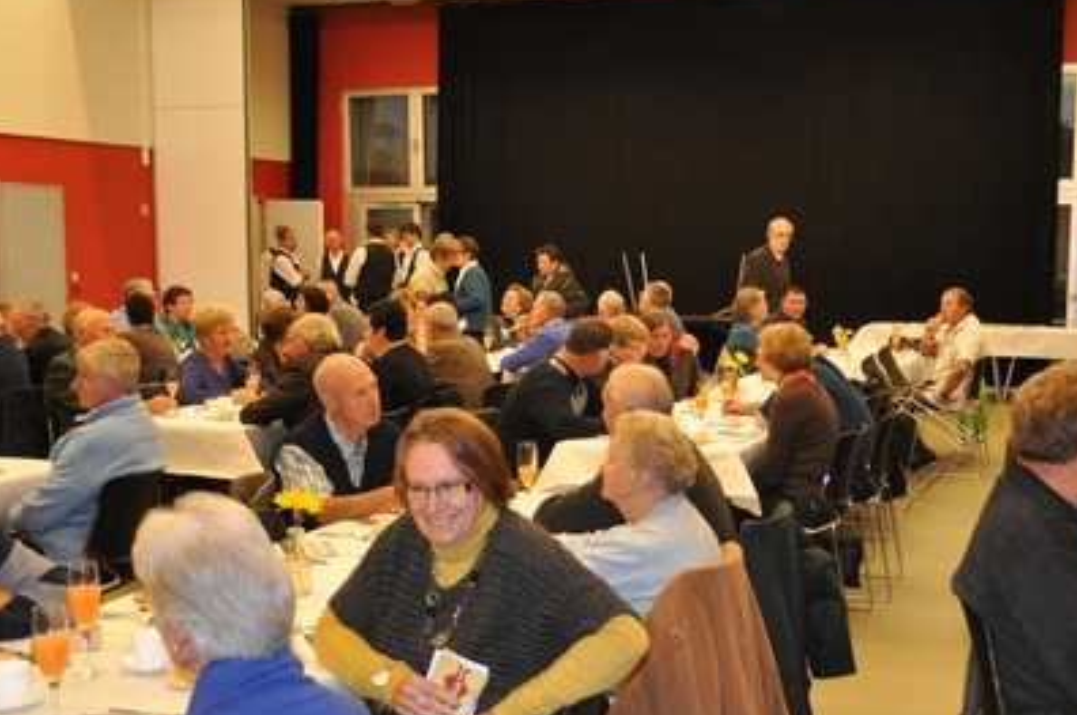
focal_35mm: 50
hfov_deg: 39.6
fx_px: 1494
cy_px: 462
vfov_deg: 26.8
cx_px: 577
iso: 800
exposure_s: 1/60
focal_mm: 22
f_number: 3.8
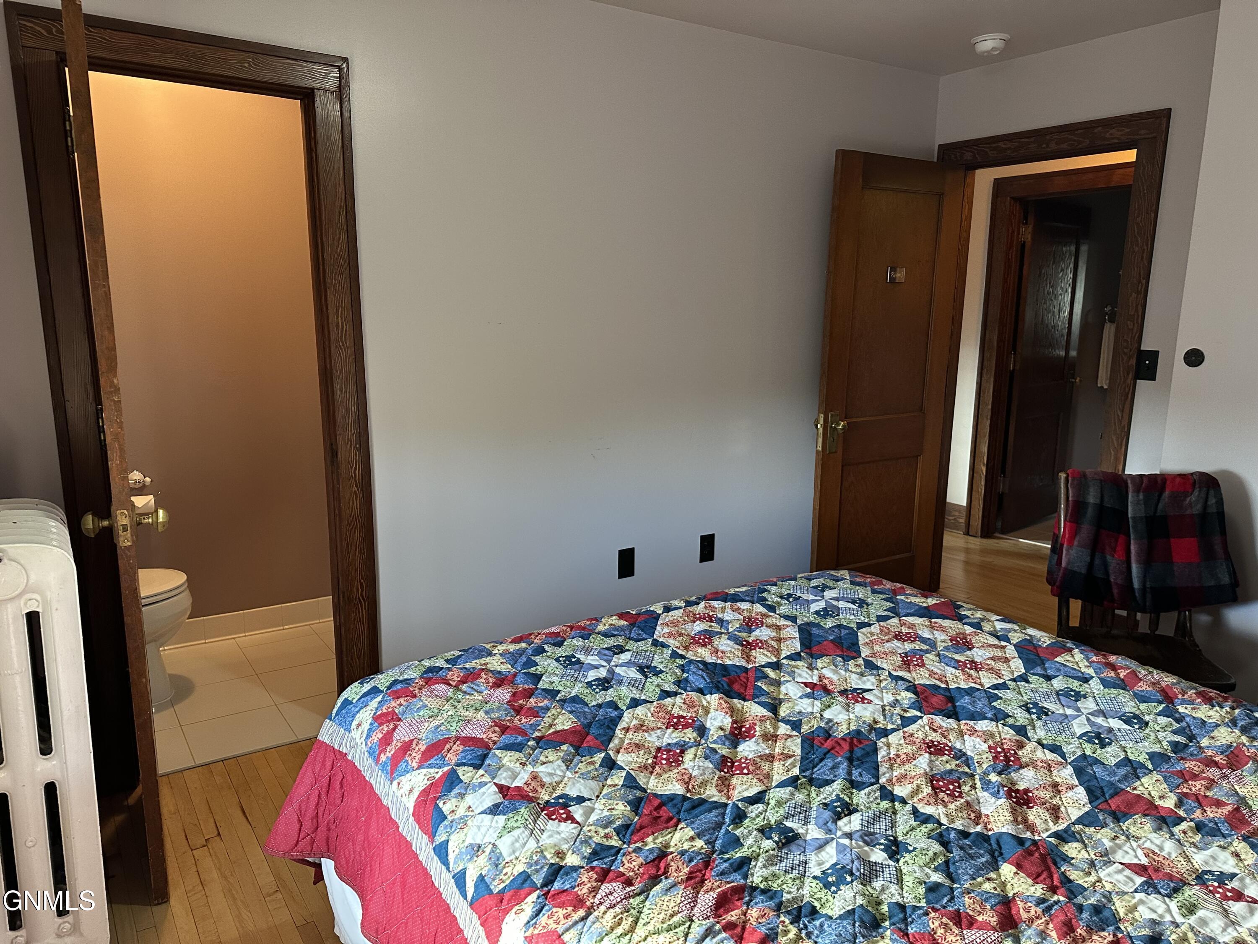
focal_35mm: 24
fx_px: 872
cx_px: 629
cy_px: 472
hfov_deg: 71.6
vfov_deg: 56.8
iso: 250
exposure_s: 1/60
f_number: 1.78
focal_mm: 6.86
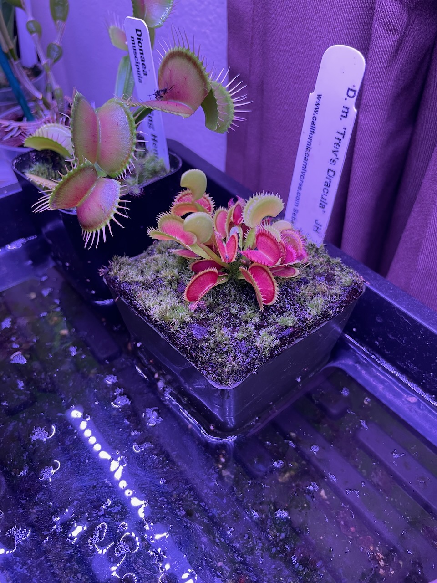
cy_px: 292
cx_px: 218
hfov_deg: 53.1
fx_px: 438
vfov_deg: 67.3
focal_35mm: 26
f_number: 1.6
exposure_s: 1/60
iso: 80
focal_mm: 4.2
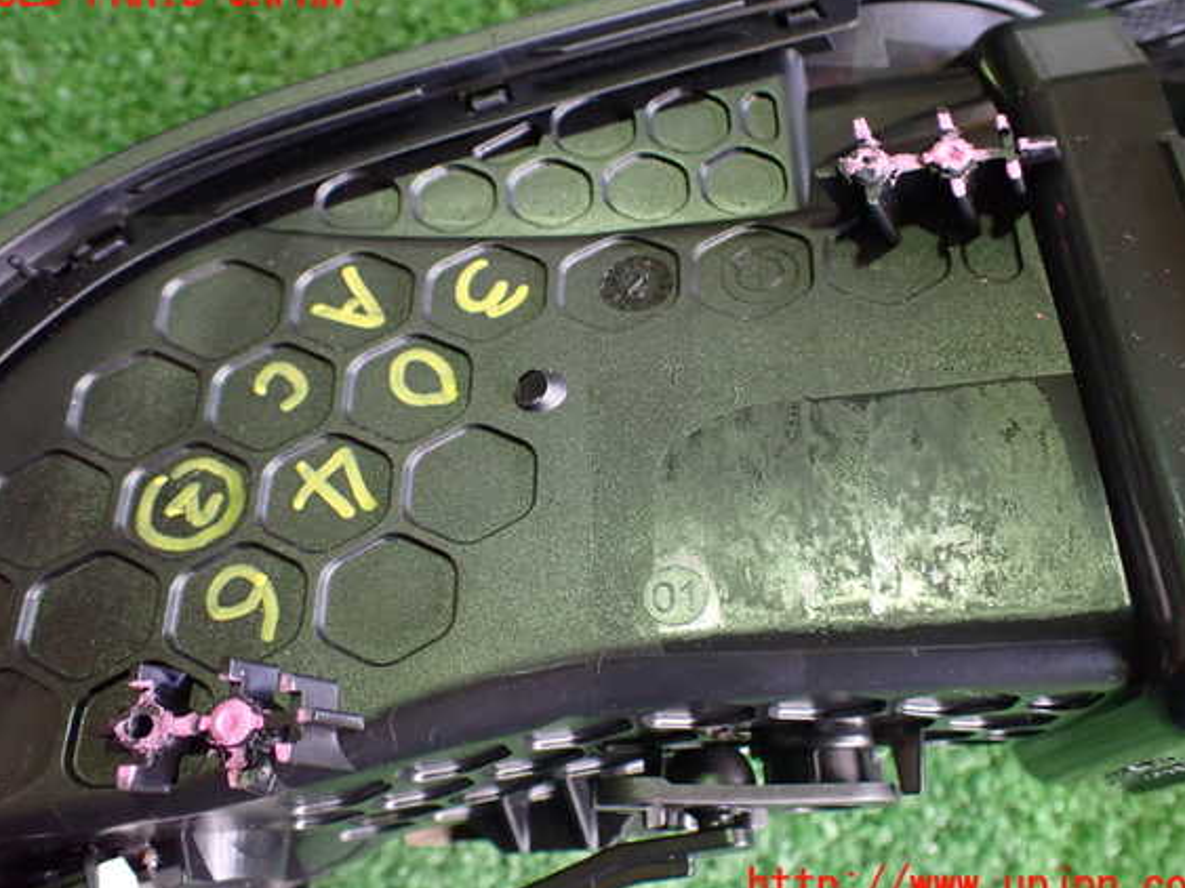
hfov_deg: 56.8
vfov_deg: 44.1
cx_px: 591
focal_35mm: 32
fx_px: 1095
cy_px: 440
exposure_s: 1/60
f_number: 2.3
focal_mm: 5.4
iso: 800
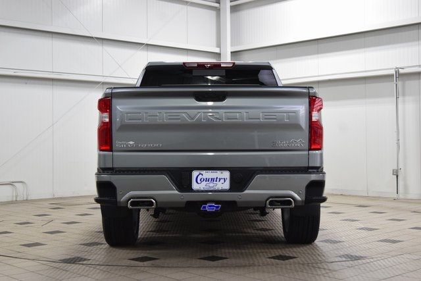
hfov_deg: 36.9
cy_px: 140
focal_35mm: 54
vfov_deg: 25.1
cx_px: 210
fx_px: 632
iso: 1600
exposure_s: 1/60
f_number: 6.3
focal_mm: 36
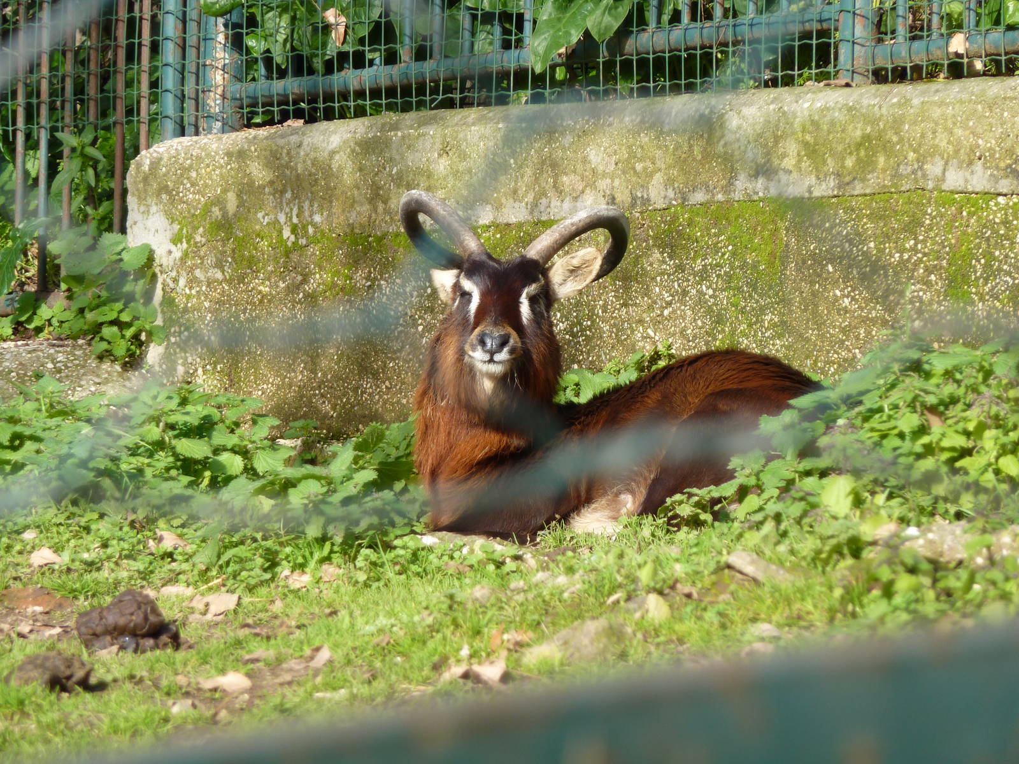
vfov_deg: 5.0
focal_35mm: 300
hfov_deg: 6.6
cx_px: 510
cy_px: 382
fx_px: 8831
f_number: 4.9
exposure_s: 1/160
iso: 80
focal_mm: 49.2
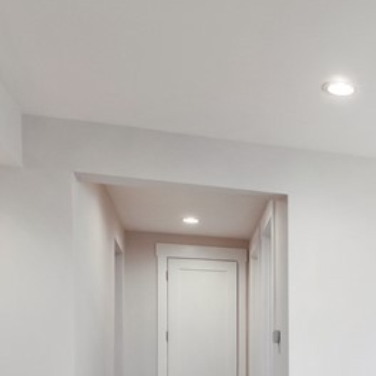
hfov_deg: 30.8
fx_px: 590
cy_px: 377
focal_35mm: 48
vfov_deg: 32.5
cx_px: 433
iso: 200
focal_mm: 7
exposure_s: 1/30
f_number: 7.1
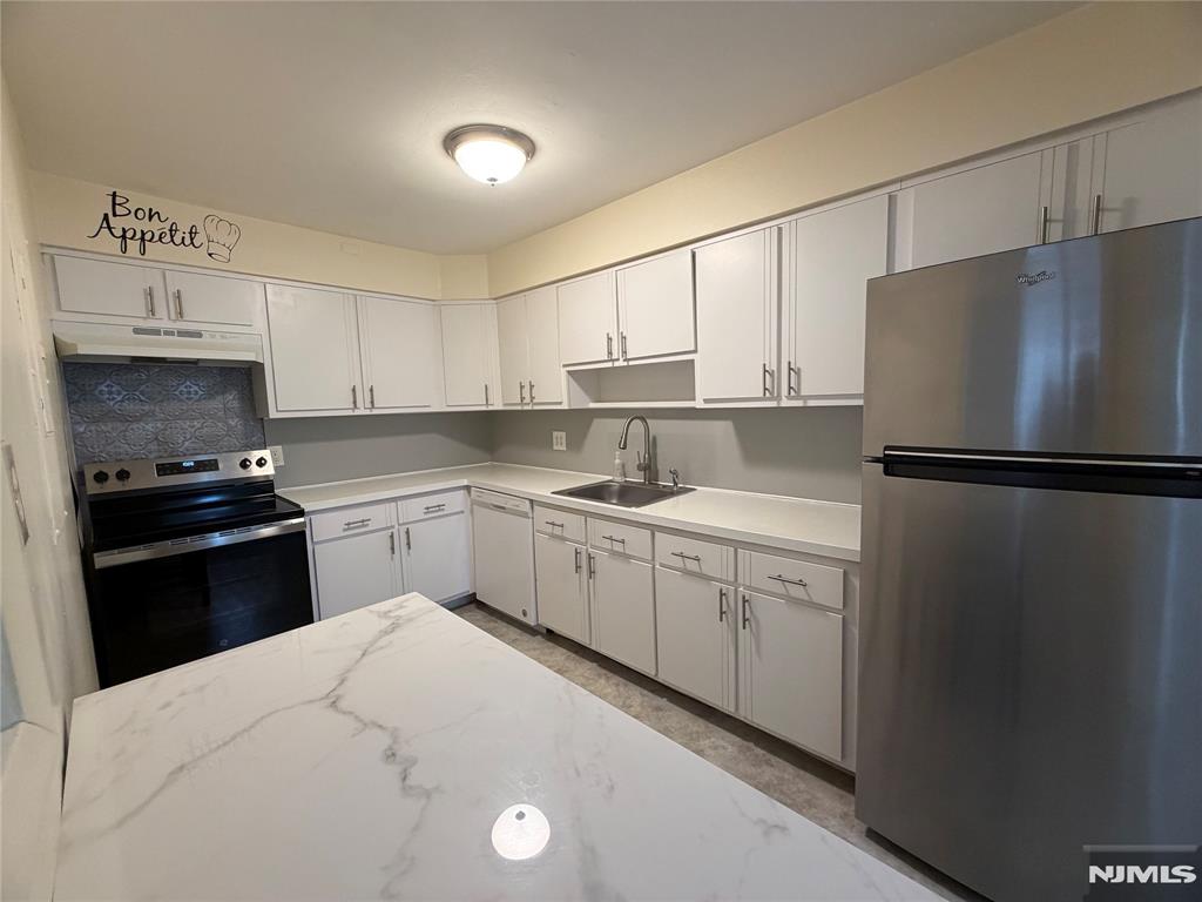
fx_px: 486
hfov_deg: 102.1
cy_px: 451
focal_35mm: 14
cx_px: 601
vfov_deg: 85.7
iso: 200
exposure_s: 1/60
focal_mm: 2.22
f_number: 2.2
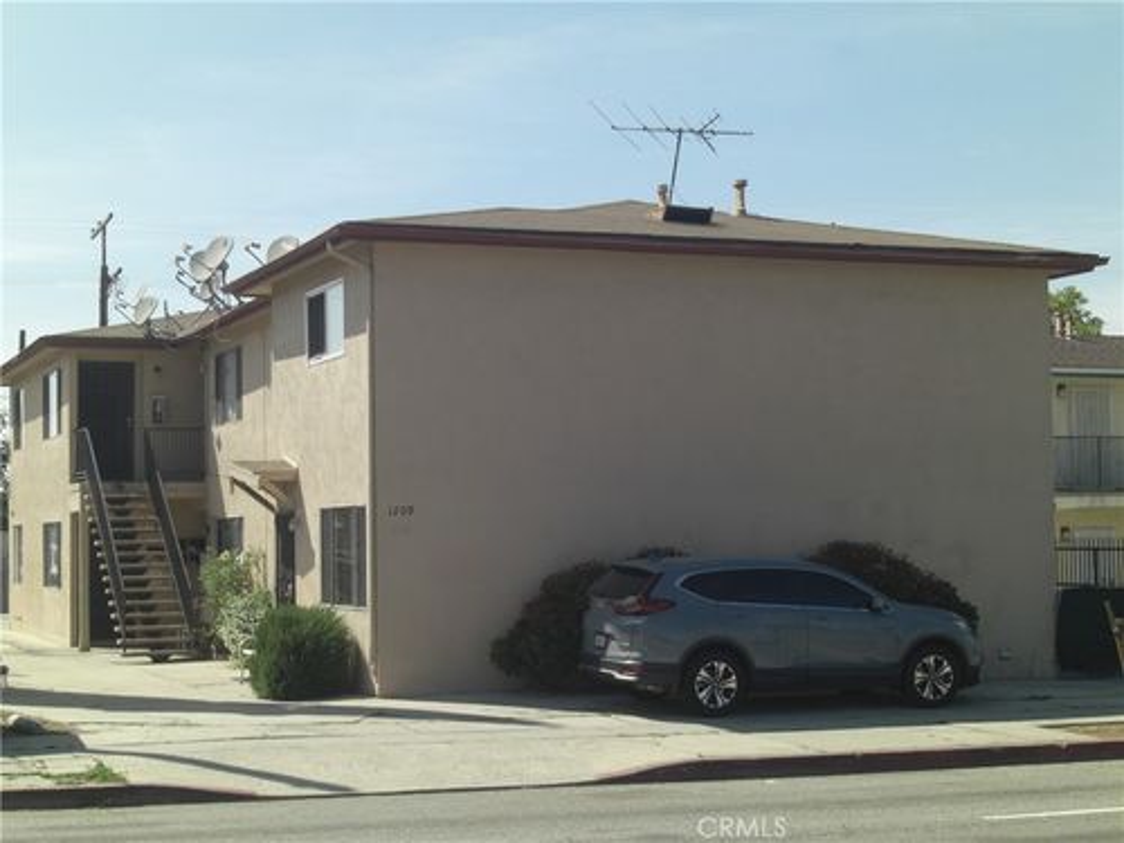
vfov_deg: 21.6
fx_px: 2208
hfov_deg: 28.6
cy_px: 422
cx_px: 562
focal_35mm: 68
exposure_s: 1/400
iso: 80
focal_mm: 14.2
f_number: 5.6
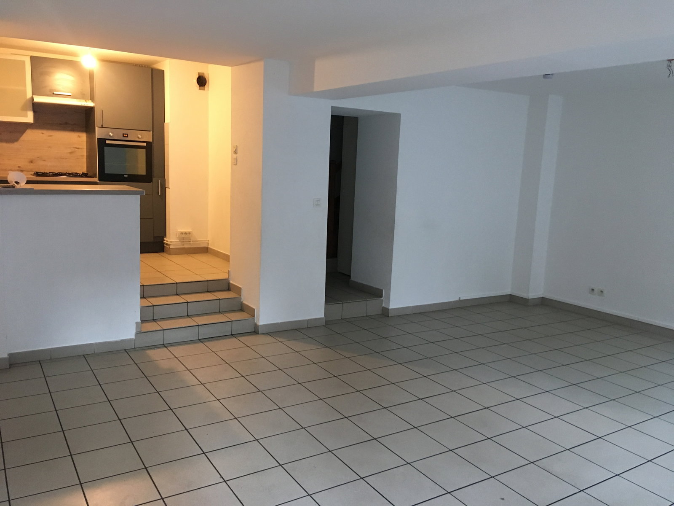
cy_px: 253
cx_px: 337
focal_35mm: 29
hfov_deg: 61.7
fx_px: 565
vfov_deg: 48.2
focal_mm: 4.15
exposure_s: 1/33
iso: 200
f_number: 2.2
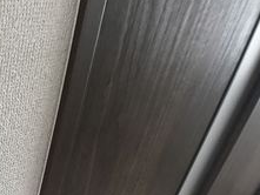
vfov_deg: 19.7
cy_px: 221
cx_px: -60
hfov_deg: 24.5
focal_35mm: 71
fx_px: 534
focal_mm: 3.99
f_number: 1.8
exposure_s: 1/30
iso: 32
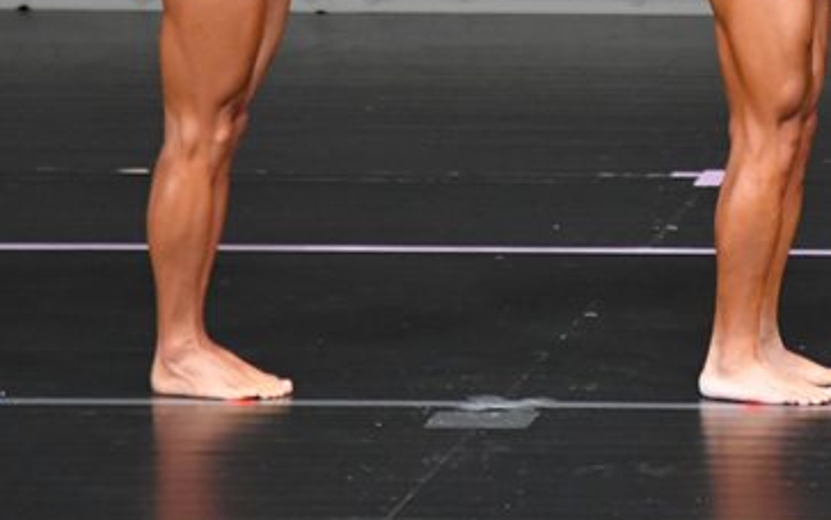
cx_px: 869
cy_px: -66
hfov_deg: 2.8
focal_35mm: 751
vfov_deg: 1.7
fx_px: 17011
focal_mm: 230
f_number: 5.6
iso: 4000
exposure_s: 1/400
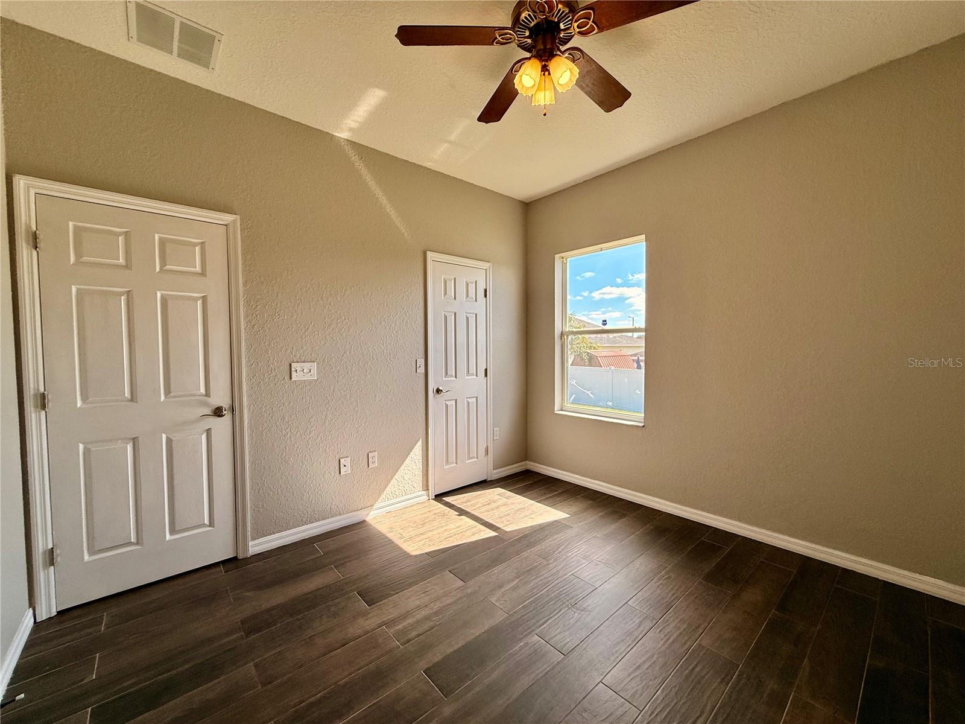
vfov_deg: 85.7
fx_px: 390
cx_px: 482
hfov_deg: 102.1
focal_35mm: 14
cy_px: 362
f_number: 2.2
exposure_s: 1/468
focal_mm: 2.22
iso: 64
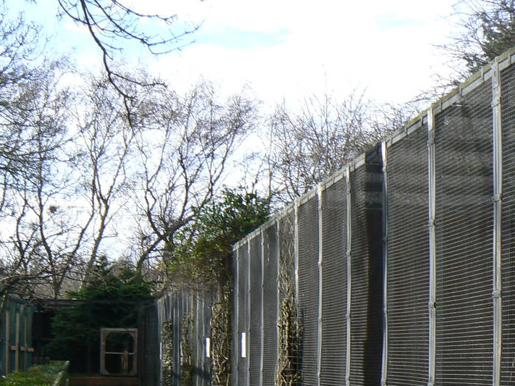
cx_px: 141
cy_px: 358
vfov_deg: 17.9
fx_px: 1205
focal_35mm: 81
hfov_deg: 23.9
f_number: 5.6
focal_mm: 6
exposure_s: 1/200
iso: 80
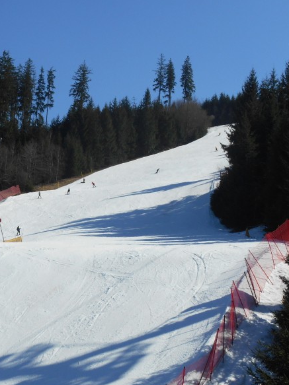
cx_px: 112
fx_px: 802
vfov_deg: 27.0
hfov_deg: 20.4
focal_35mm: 72
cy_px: 195
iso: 80
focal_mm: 7.2
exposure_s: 1/1250
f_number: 3.9
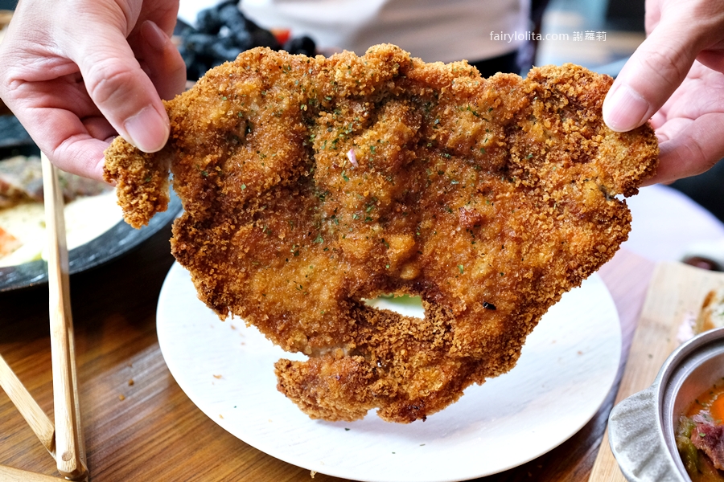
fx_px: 704
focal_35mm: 35
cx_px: 362
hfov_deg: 54.4
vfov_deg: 37.9
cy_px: 241
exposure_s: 1/200
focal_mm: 23
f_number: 3.2
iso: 2500
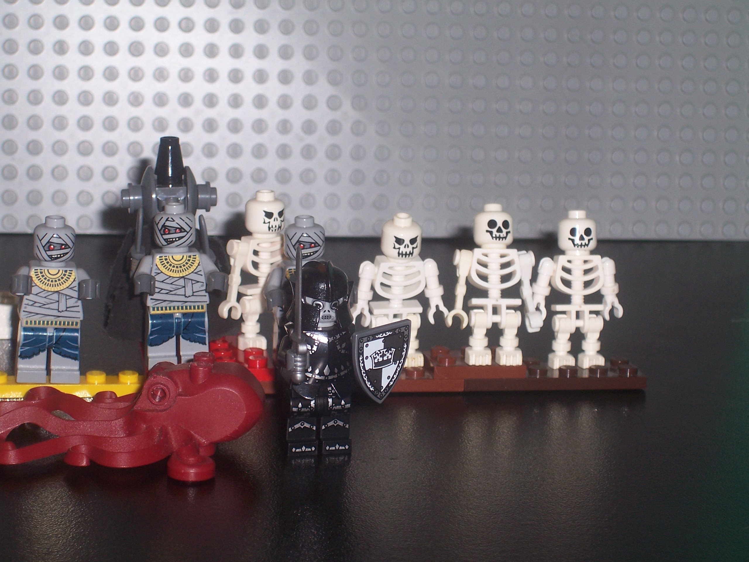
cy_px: 281
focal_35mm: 102
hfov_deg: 19.3
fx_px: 2207
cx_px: 374
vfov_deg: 14.5
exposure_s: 1/90
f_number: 4.6
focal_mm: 16.8
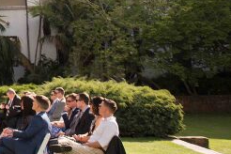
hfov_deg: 22.7
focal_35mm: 75
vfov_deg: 17.4
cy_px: -24
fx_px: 481
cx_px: -101
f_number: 2.8
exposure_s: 1/4000
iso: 320
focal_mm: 24
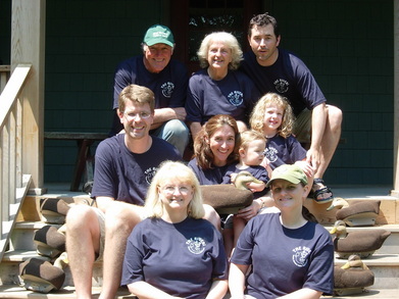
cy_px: 150
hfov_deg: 31.7
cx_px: 200
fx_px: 703
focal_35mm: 61
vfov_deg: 24.0
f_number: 3.5
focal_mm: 12.7
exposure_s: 1/322
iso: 79
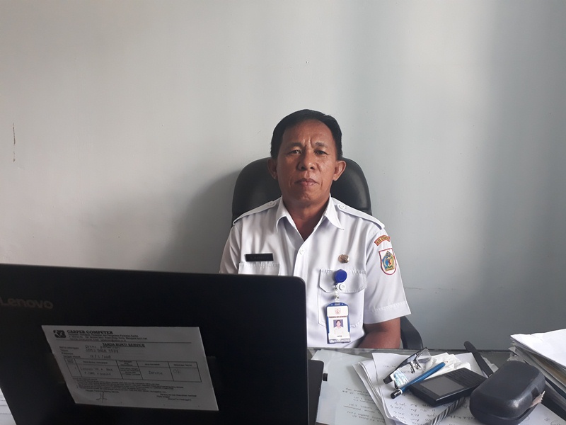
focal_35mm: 27
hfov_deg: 65.3
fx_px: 441
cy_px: 212
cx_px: 283
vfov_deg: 51.4
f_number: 1.9
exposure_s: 1/33
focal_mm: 3.6
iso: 64
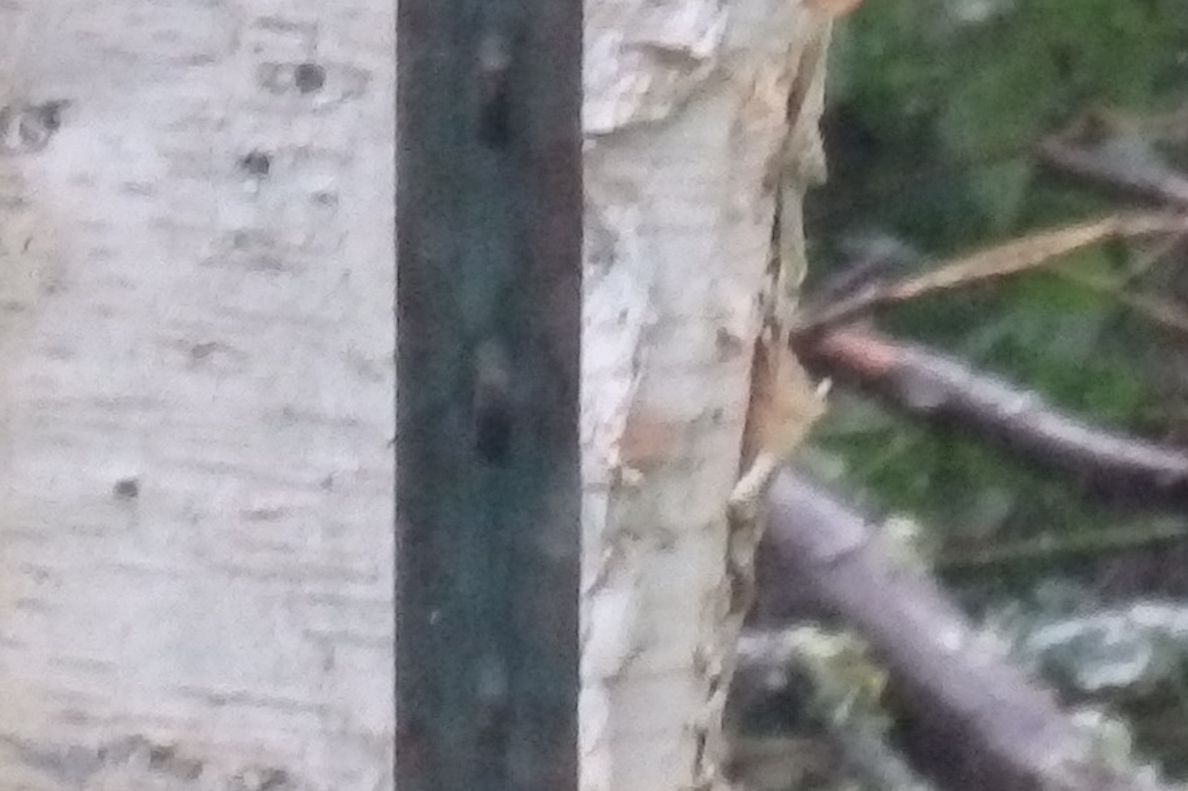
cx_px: -20
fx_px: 44209
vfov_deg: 1.0
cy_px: -804
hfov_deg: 1.5
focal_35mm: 1340
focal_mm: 44.4
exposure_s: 1/80
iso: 800
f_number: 6.2
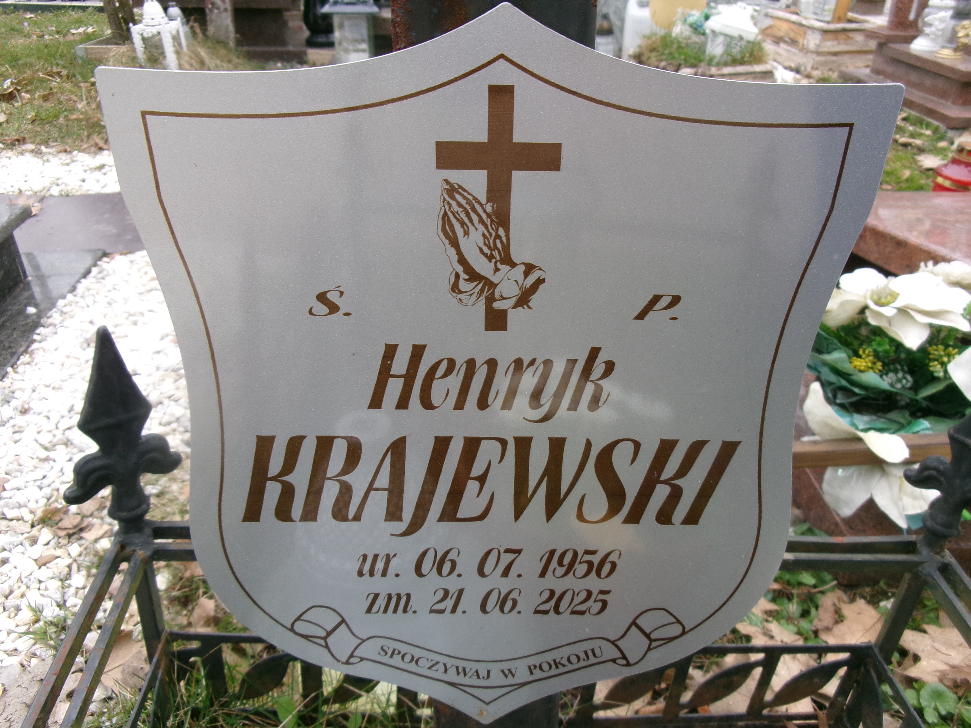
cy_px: 364
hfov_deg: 63.4
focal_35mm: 28
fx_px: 785
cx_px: 486
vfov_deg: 49.7
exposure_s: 1/160
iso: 100
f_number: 3.9
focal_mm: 5.1
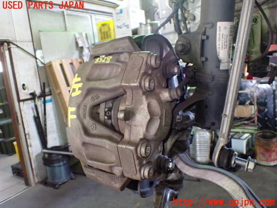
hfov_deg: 60.0
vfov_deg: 46.8
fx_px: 240
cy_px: 104
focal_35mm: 30
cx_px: 138
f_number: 2.3
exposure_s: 1/50
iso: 800
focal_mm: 5.4
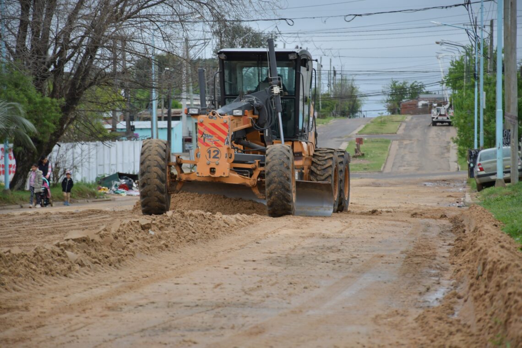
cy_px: 174
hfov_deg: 11.8
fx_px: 2523
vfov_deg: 7.9
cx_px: 261
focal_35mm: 174
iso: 125
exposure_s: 1/100
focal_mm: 116
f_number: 5.6
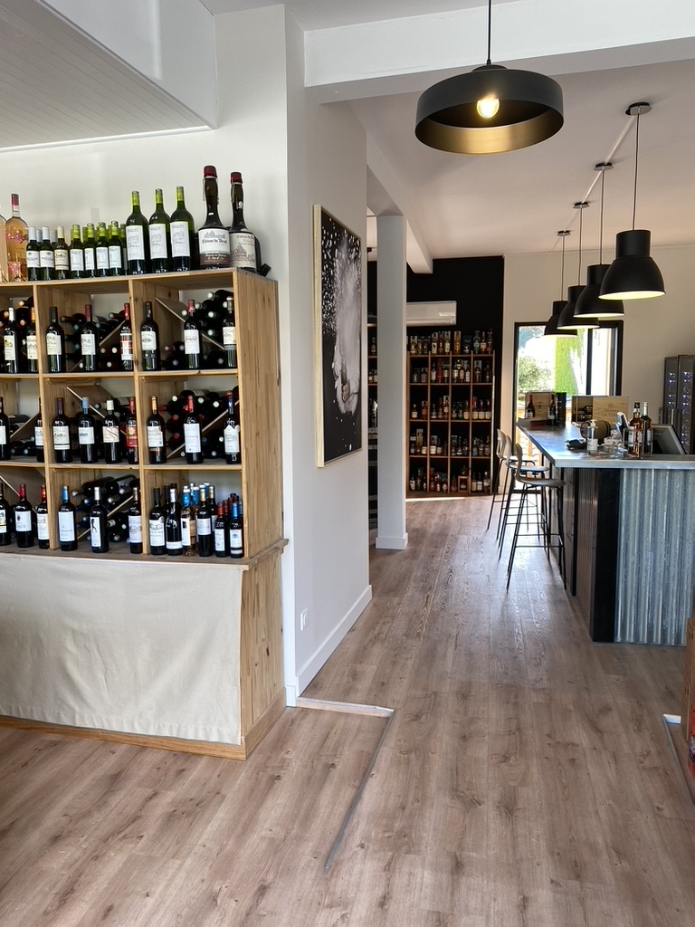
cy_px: 464
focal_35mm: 26
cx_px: 348
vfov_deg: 67.3
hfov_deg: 53.1
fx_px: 696
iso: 50
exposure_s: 1/100
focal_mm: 4.25
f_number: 1.8
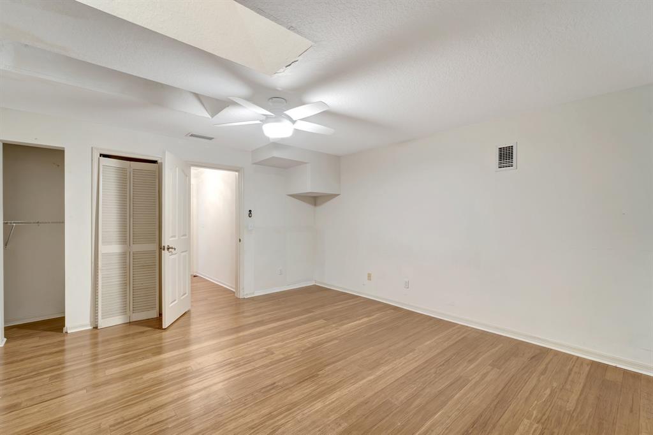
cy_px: 218
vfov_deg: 81.2
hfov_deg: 104.3
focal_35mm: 14
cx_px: 326
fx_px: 254
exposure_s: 4
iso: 250
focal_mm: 14
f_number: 9
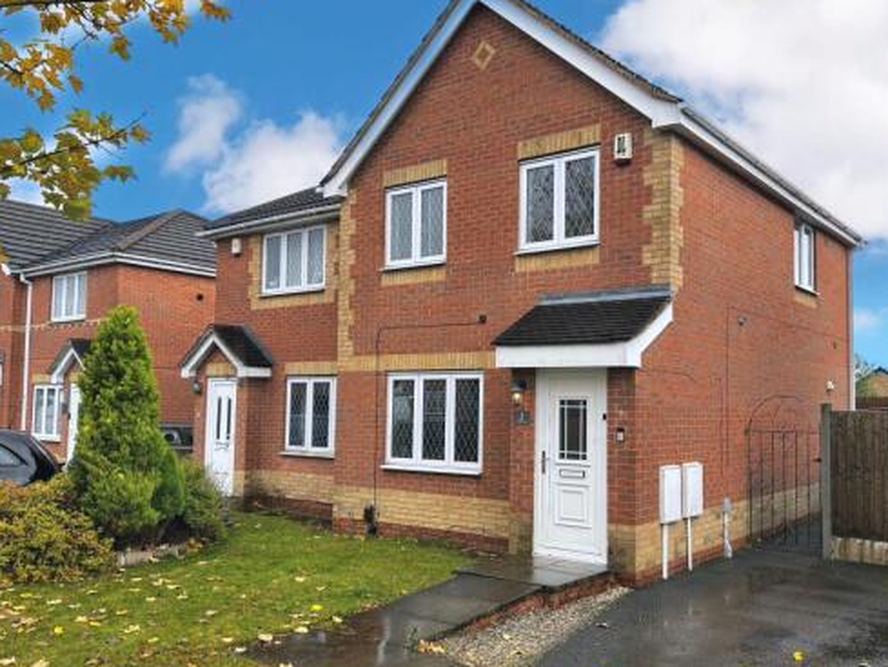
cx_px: 511
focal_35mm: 31
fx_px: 795
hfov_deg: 58.1
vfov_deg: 45.4
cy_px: 353
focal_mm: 5.7
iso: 50
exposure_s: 1/654
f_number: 1.5
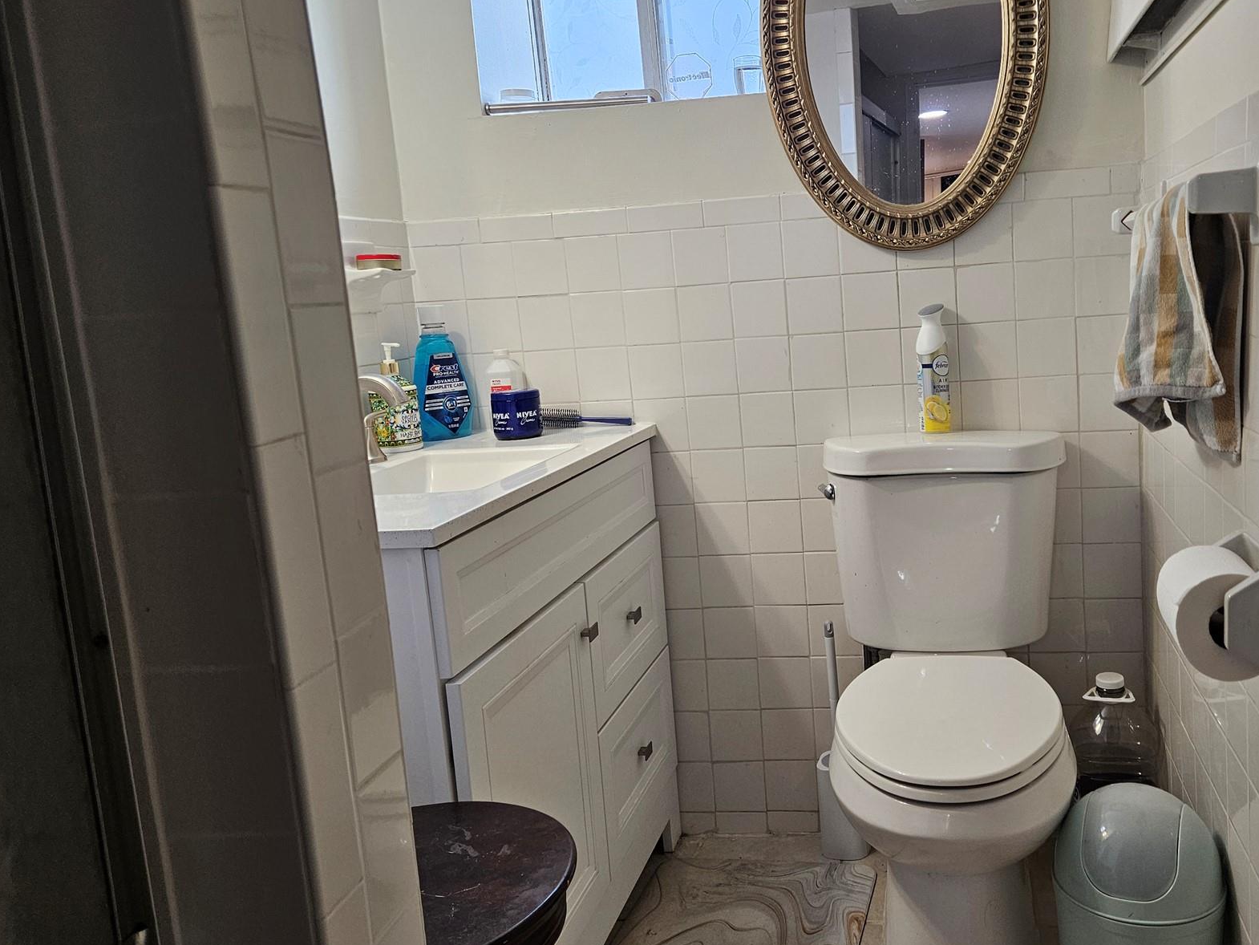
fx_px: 1091
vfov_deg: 46.8
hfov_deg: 58.9
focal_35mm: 30
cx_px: 814
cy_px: 442
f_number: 1.8
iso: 160
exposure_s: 1/120
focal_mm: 5.4
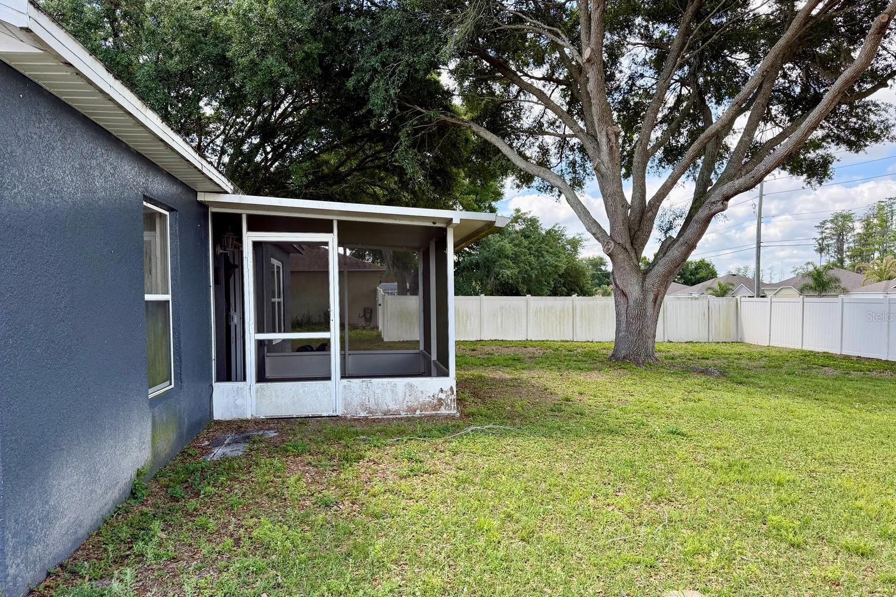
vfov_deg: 49.5
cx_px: 454
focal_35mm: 26
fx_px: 647
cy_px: 316
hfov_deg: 69.4
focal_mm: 6.76
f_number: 1.78
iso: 100
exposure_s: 1/1314
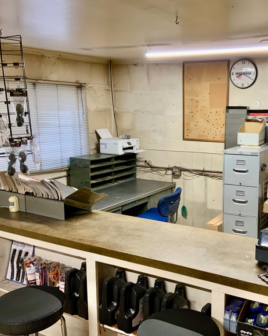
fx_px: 377
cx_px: 199
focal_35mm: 38
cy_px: 168
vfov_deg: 47.9
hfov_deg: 38.2
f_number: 1.8
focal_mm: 3
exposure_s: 1/60
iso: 100
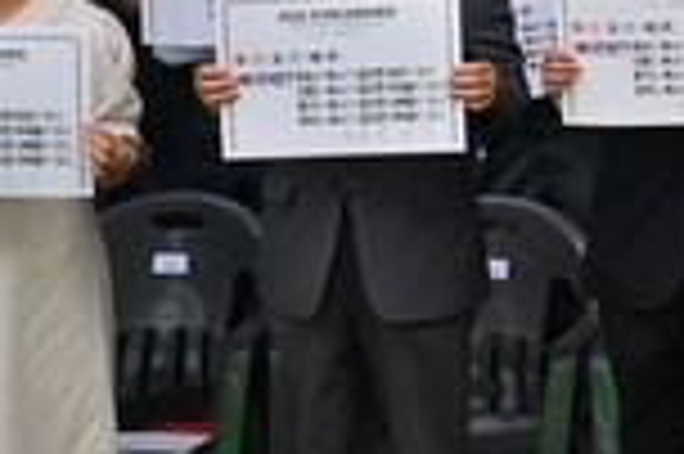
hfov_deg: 7.3
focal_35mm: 277
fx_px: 5257
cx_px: 1120
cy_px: -189
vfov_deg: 4.9
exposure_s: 1/200
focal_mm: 70
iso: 100
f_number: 2.8
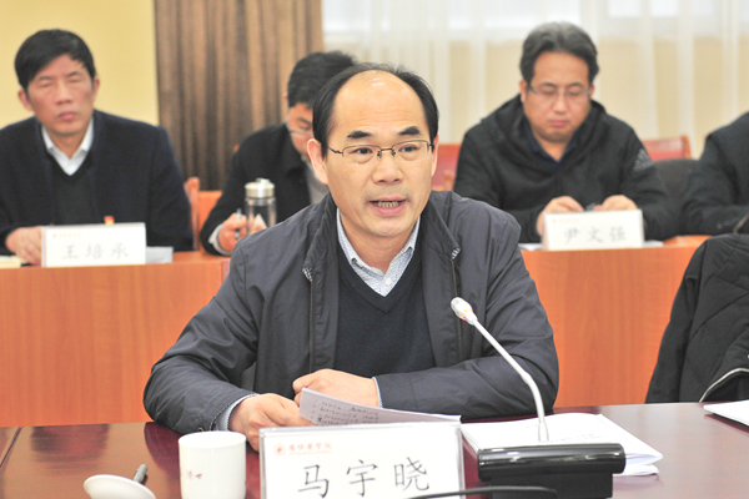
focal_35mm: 62
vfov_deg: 21.9
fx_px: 1290
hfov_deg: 32.4
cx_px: 374
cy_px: 250
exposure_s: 1/125
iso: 800
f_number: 4
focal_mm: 62
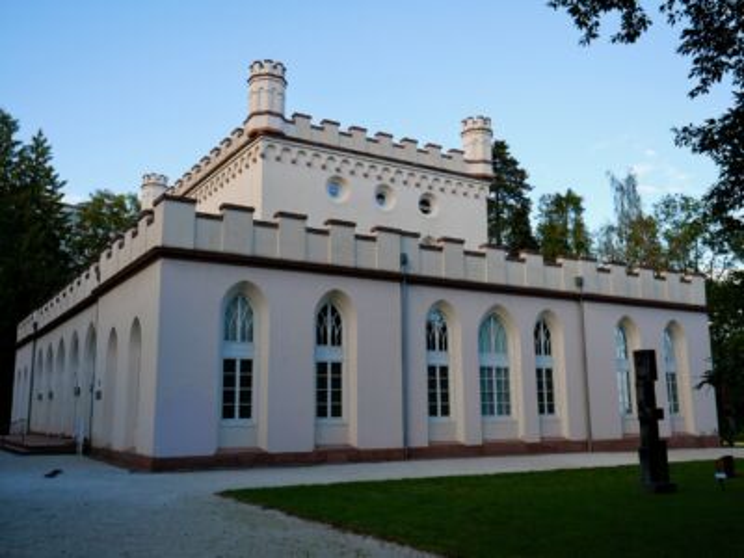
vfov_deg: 41.8
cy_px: 279
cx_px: 372
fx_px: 731
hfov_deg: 54.0
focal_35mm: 34
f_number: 3.1
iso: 200
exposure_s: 1/800
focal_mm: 17
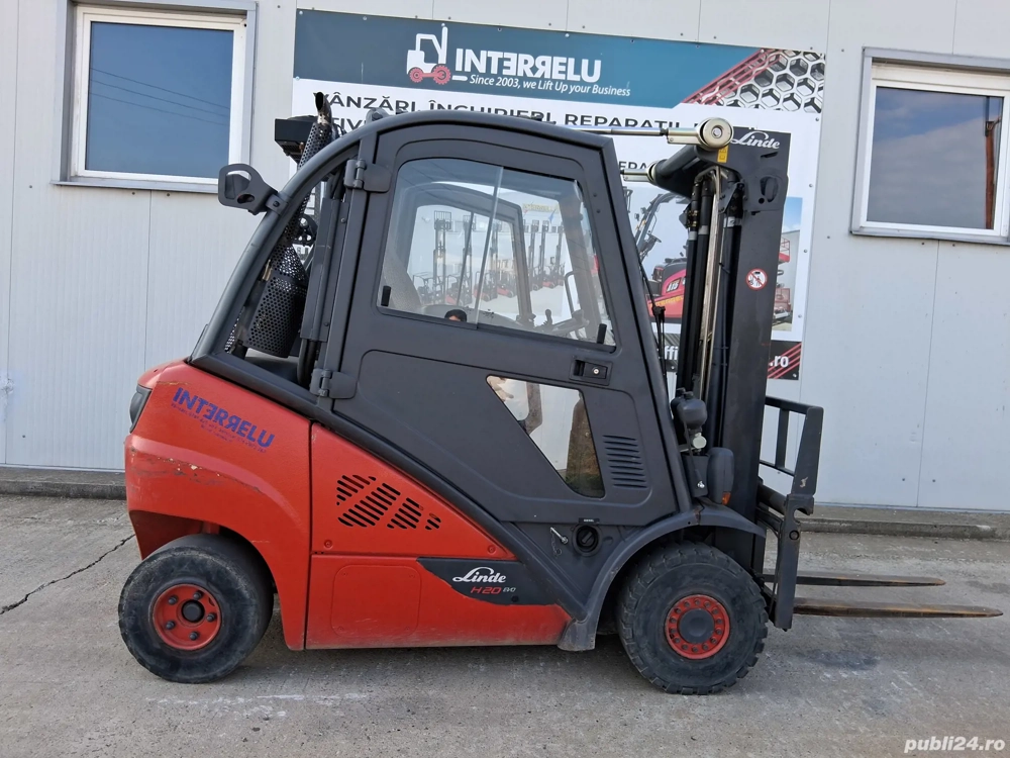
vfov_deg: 53.1
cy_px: 379
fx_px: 759
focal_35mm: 26
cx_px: 505
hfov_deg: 67.3
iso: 25
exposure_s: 1/115
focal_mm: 3.98
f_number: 1.8
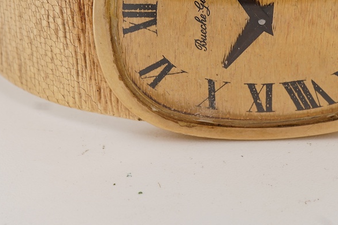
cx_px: 232
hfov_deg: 16.9
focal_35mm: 121
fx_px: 1136
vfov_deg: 11.2
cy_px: -12
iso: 160
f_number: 22
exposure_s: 1/160
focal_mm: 30
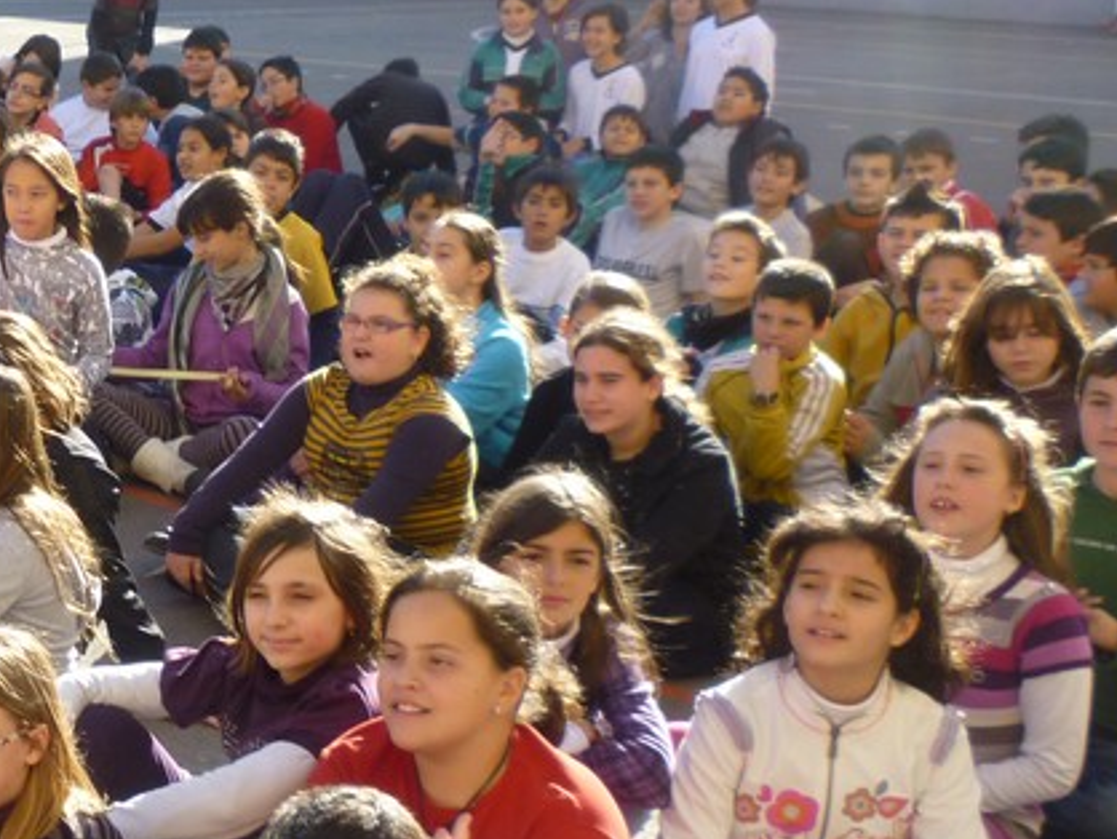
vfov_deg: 20.7
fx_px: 2292
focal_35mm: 71
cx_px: -249
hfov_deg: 24.6
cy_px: 425
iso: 80
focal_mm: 5.2
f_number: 3.3
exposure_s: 1/200
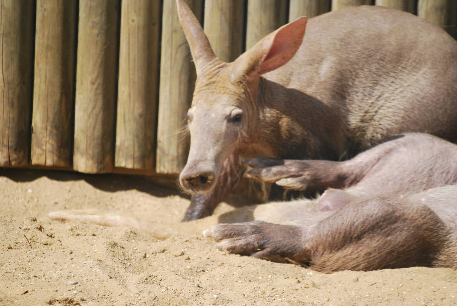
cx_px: 228
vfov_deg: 3.8
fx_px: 4575
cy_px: 153
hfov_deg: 5.7
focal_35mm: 360
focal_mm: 240
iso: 200
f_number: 5.3
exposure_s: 1/640
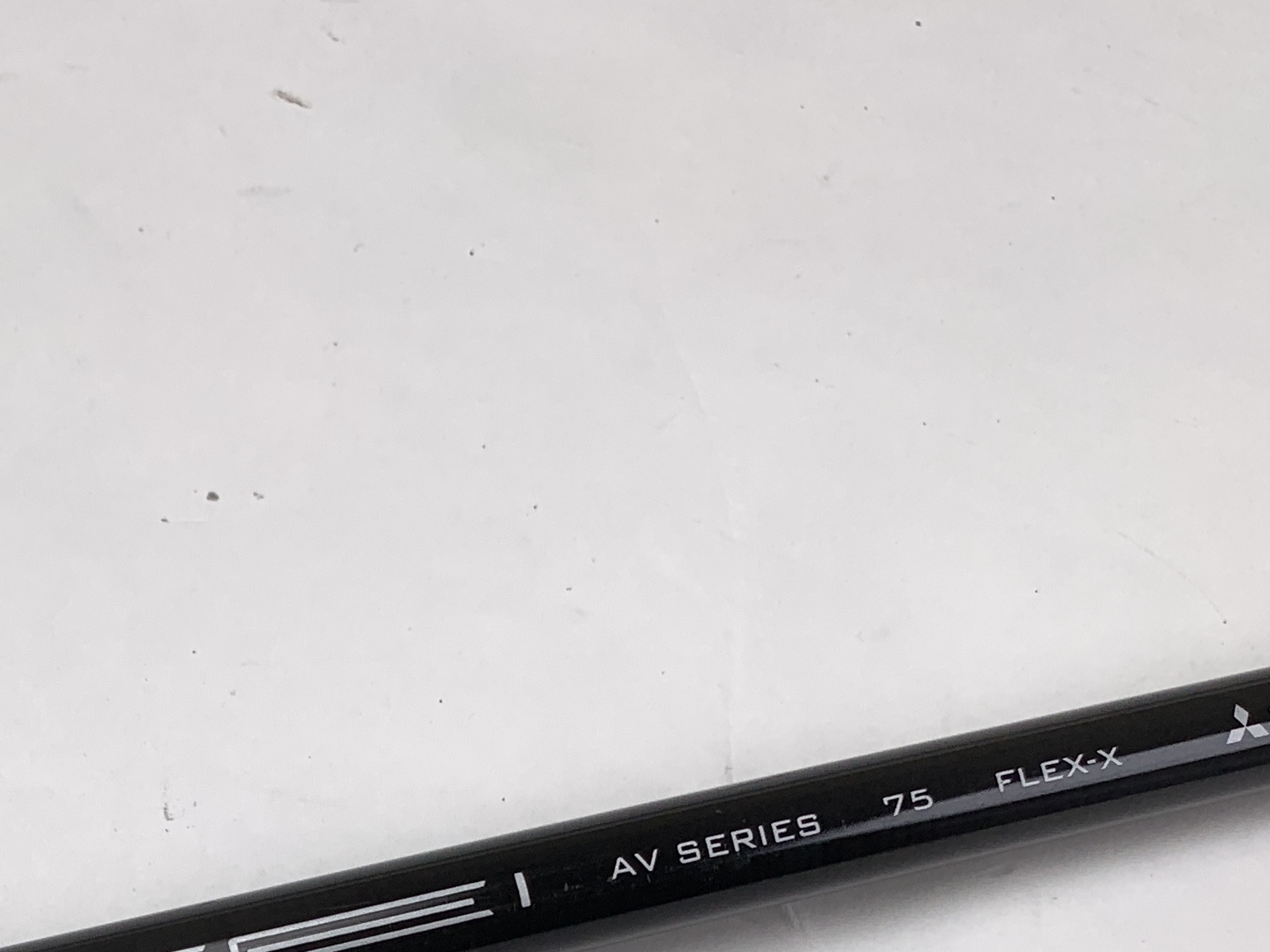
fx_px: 2494
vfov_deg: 19.9
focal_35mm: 68
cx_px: -30
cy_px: 1231
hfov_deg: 26.8
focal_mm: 4.25
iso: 25
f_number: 1.8
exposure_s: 1/415
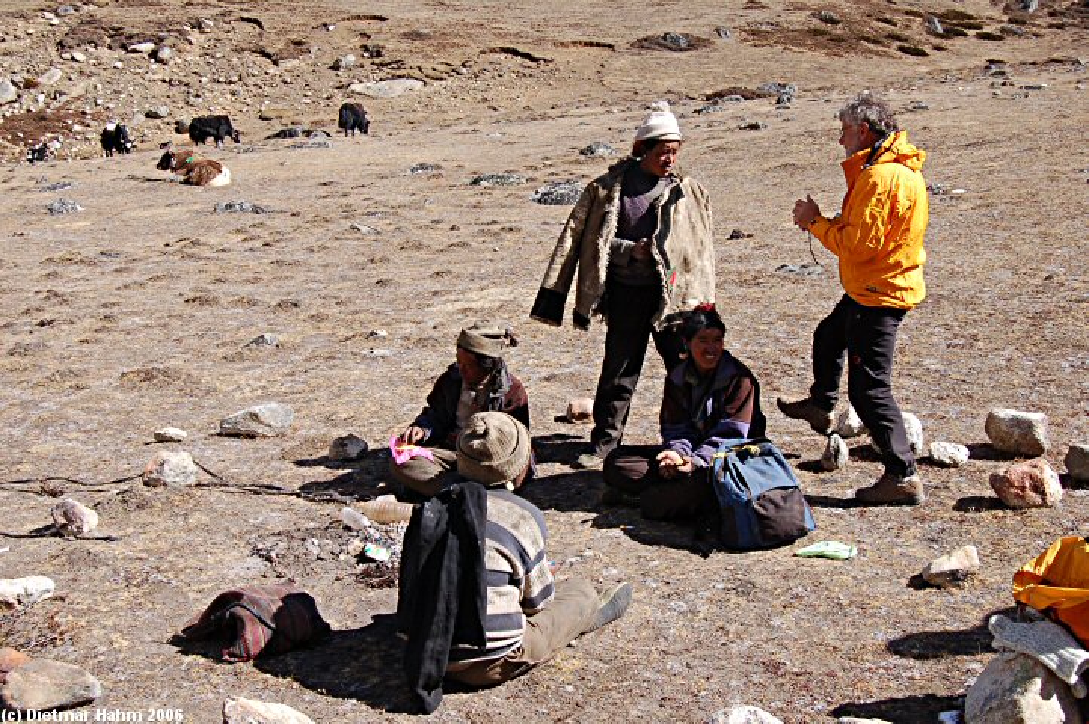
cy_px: 362
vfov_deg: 34.1
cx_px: 544
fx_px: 1179
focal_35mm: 39
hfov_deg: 49.6
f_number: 10
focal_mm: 26
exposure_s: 1/250
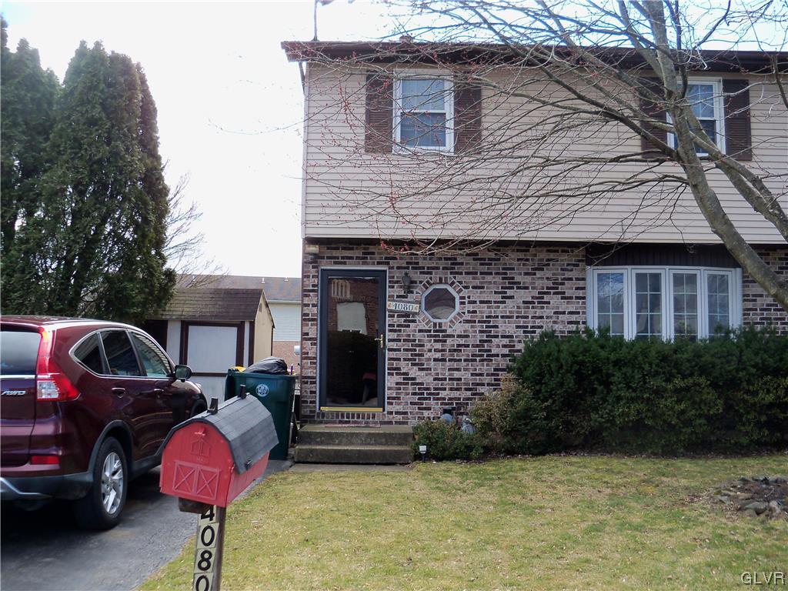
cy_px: 296
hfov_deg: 52.6
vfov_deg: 40.7
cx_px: 394
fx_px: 797
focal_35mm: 35
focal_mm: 6.2
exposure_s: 1/200
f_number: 3.5
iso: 80
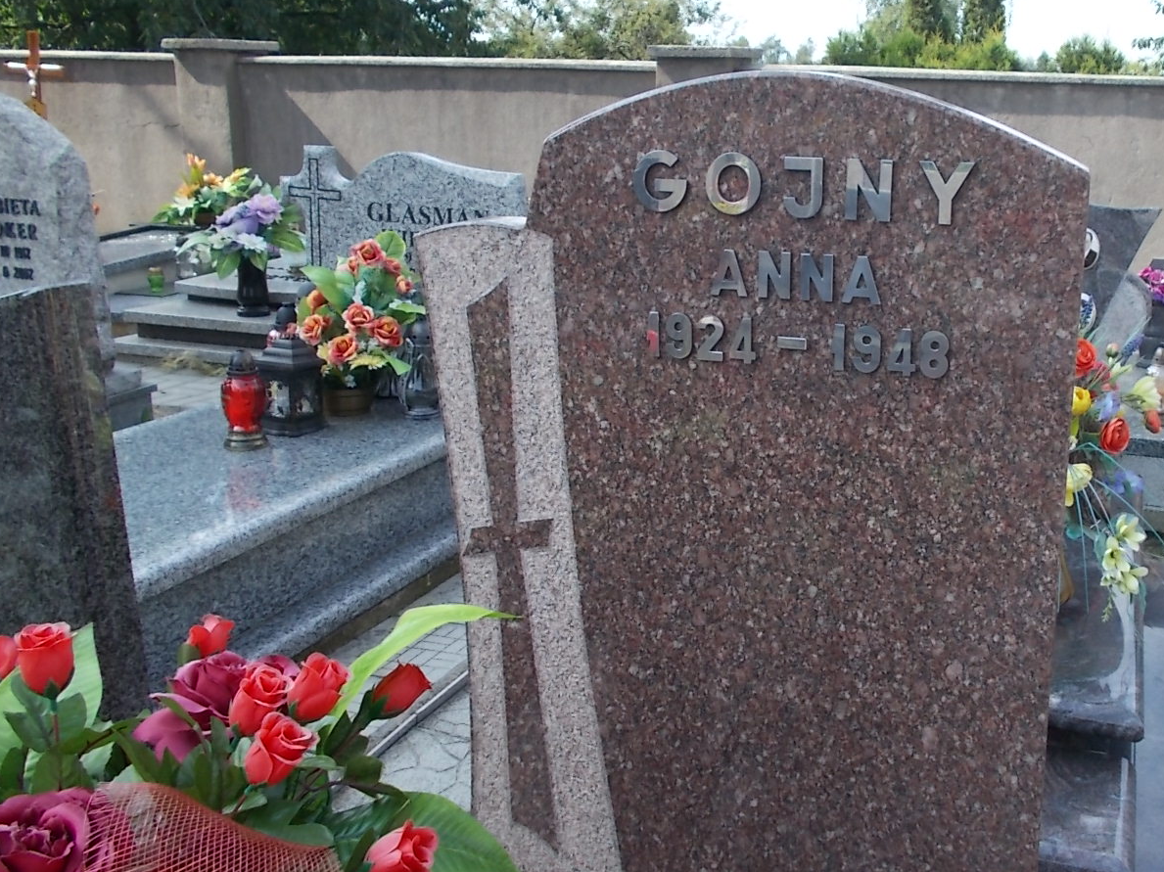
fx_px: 1177
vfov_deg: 40.6
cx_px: 778
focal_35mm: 35
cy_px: 372
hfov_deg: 51.6
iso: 80
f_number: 3.2
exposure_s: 1/400
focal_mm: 4.6
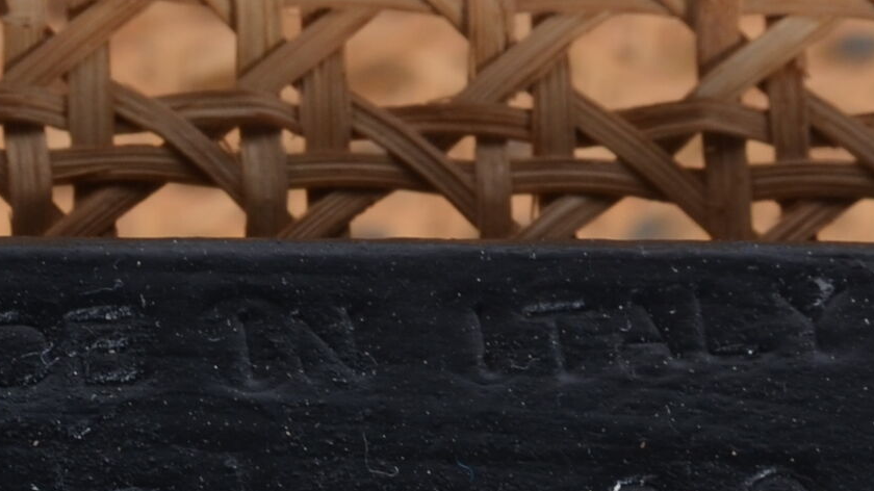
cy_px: 415
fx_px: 7993
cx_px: 128
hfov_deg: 6.2
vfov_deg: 3.5
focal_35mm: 345
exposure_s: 1/125
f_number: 11
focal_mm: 50
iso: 100
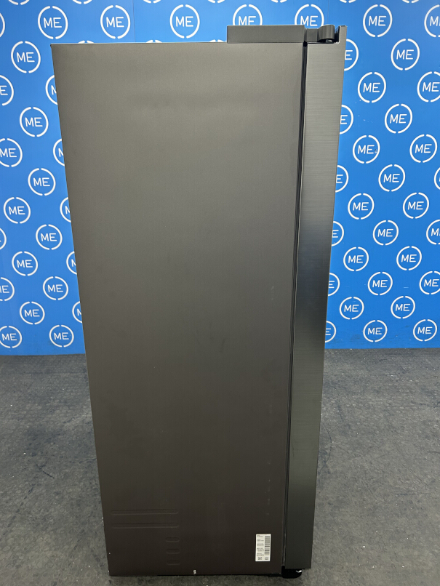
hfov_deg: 53.1
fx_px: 440
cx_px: 220
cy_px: 293
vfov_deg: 67.3
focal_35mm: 26
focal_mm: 5.7
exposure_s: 1/50
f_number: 1.5
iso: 160
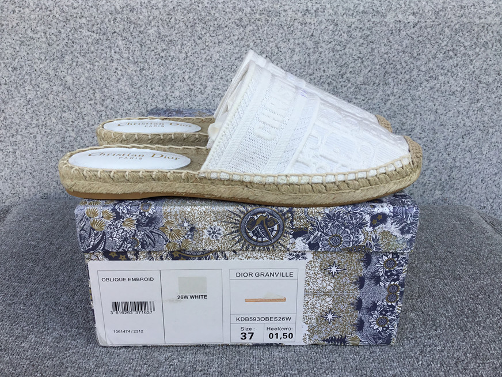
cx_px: 245
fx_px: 464
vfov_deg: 44.2
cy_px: 191
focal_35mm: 32
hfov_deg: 56.8
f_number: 2.4
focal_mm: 3.3
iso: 25
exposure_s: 1/243
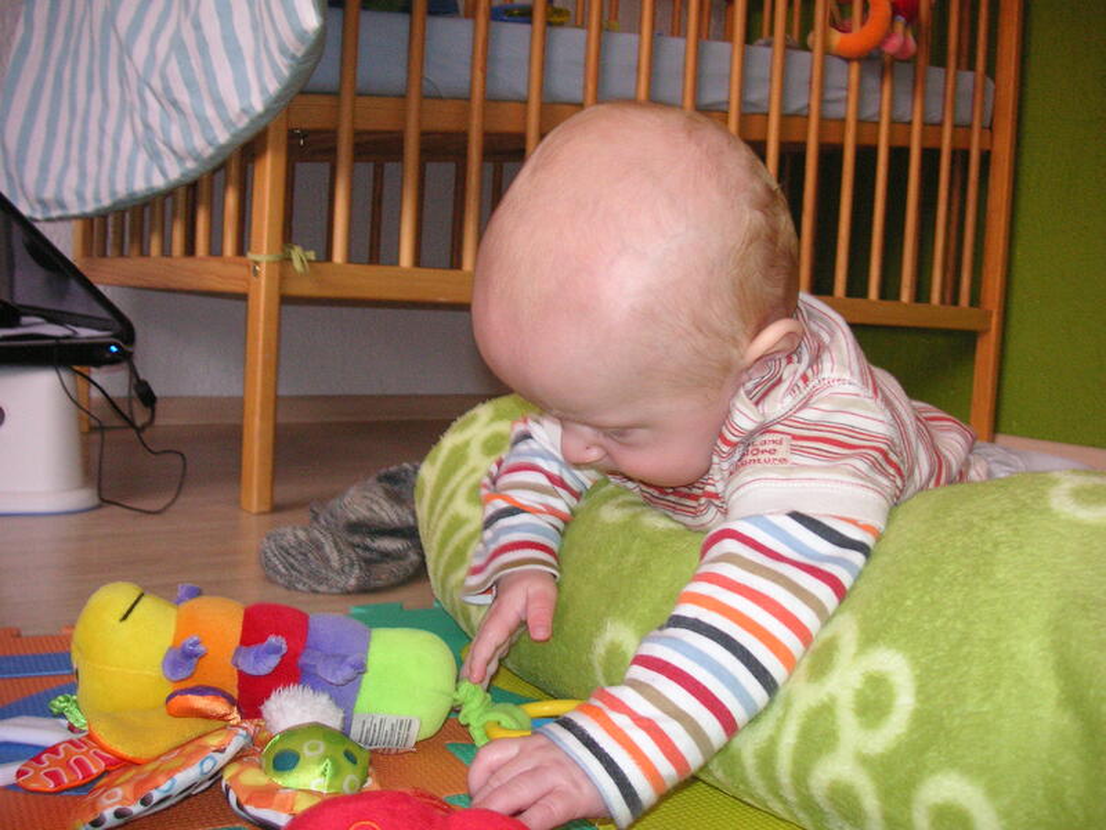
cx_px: 553
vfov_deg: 38.7
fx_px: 1182
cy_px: 415
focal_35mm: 37
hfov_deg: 50.1
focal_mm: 6.1
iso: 160
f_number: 2.8
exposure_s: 1/45
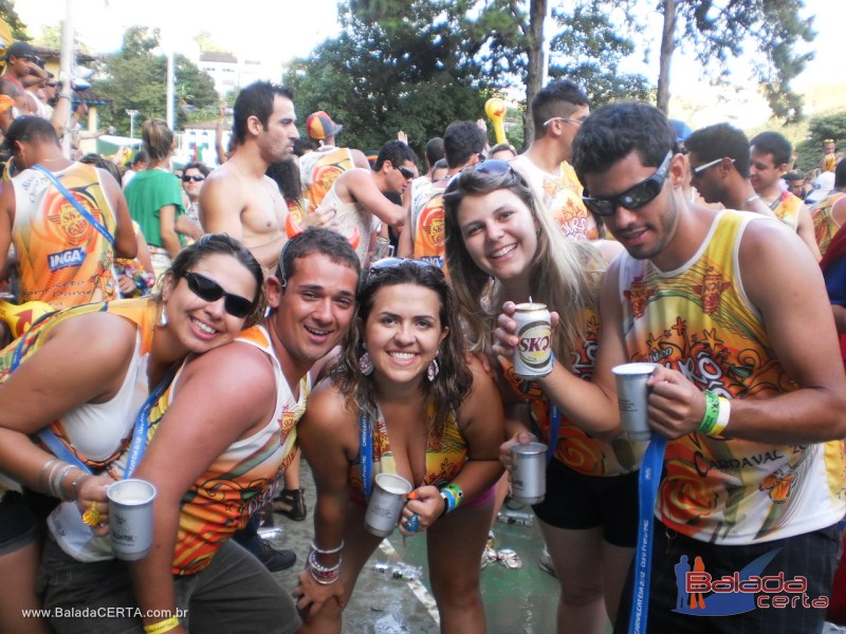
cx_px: 423
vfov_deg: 39.7
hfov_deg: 51.4
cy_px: 317
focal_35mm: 36
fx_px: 880
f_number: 3.1
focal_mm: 6.3
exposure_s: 1/30
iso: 100
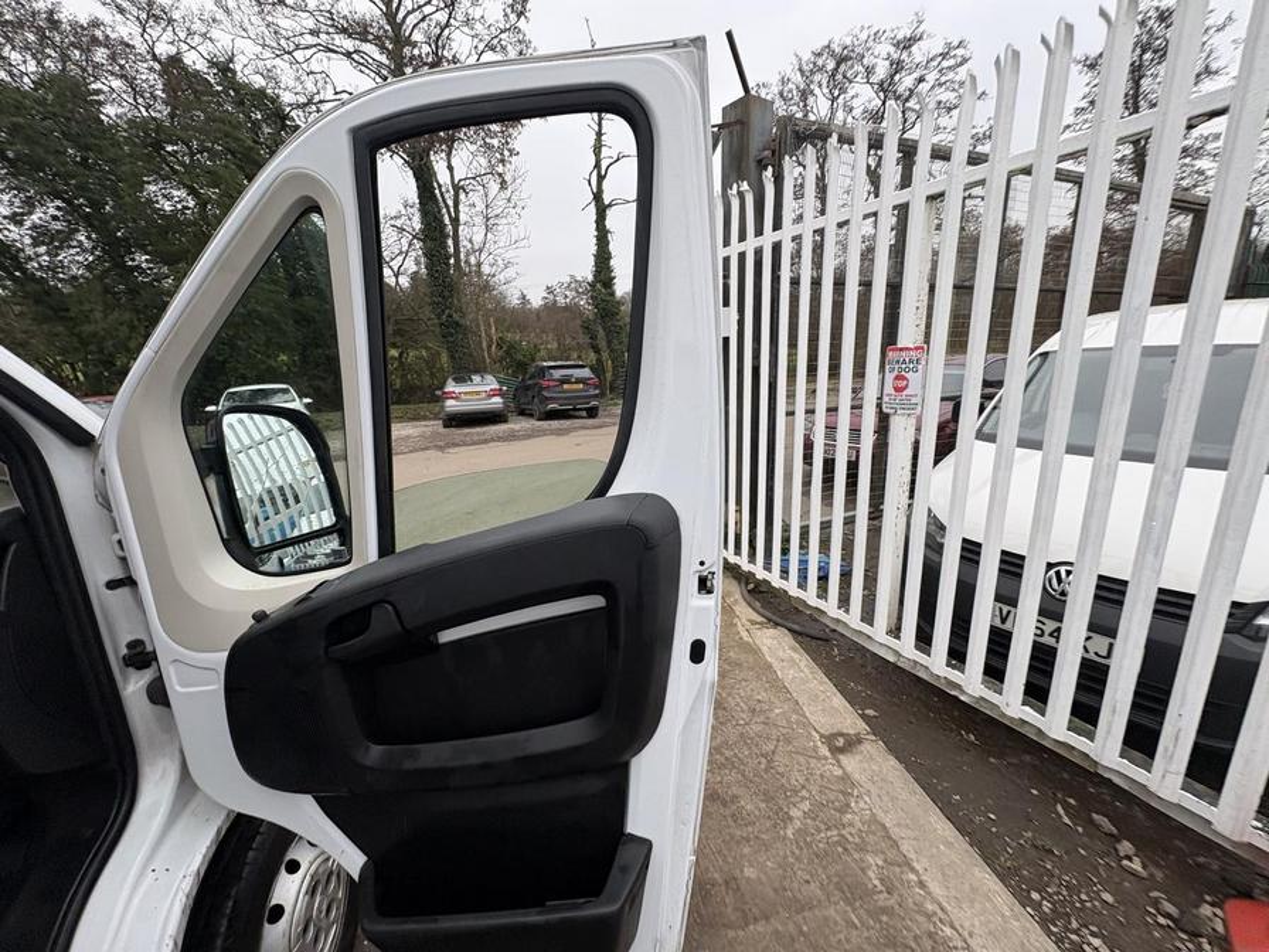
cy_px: 476
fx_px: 513
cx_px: 634
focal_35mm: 14
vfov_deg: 85.7
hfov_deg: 102.1
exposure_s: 1/99
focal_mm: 2.22
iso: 80
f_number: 2.2
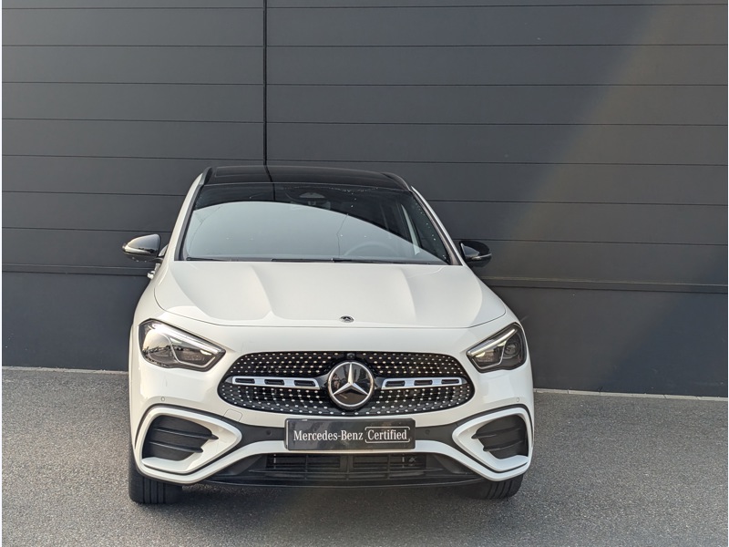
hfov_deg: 38.9
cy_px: 274
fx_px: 1032
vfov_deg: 29.7
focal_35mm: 49
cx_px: 364
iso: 20
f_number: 1.68
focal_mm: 6.9
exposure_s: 1/441
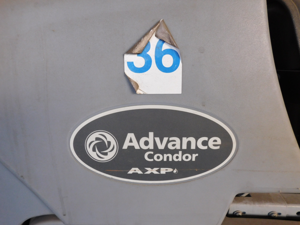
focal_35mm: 24
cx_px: 150
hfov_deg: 71.6
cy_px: 112
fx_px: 208
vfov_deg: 56.8
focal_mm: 4.1
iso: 180
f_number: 3
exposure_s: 1/30
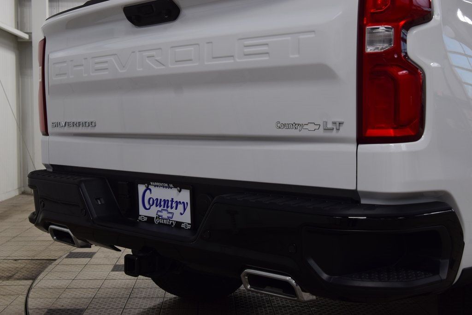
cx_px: 236
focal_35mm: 48
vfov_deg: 28.1
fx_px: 629
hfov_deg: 41.1
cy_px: 158
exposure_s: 1/20
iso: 400
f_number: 6.3
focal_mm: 32
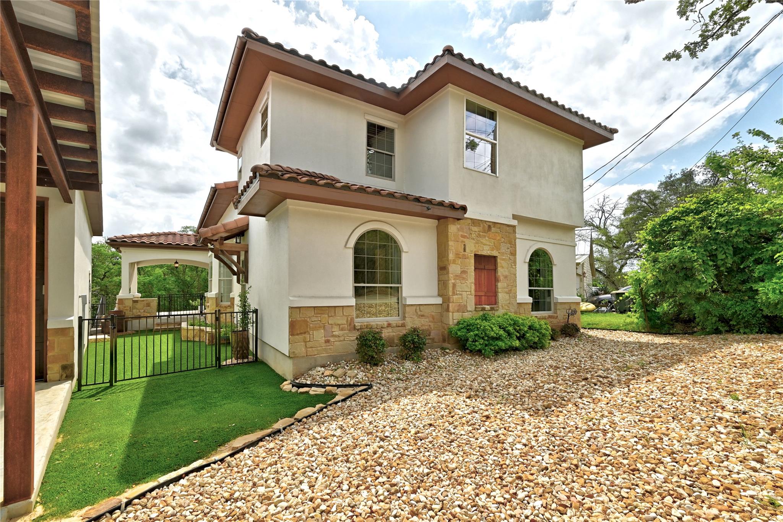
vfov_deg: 75.5
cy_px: 261
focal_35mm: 16
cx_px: 392
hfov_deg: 98.5
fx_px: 337
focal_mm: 15.5
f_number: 10
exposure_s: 1/320
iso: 400
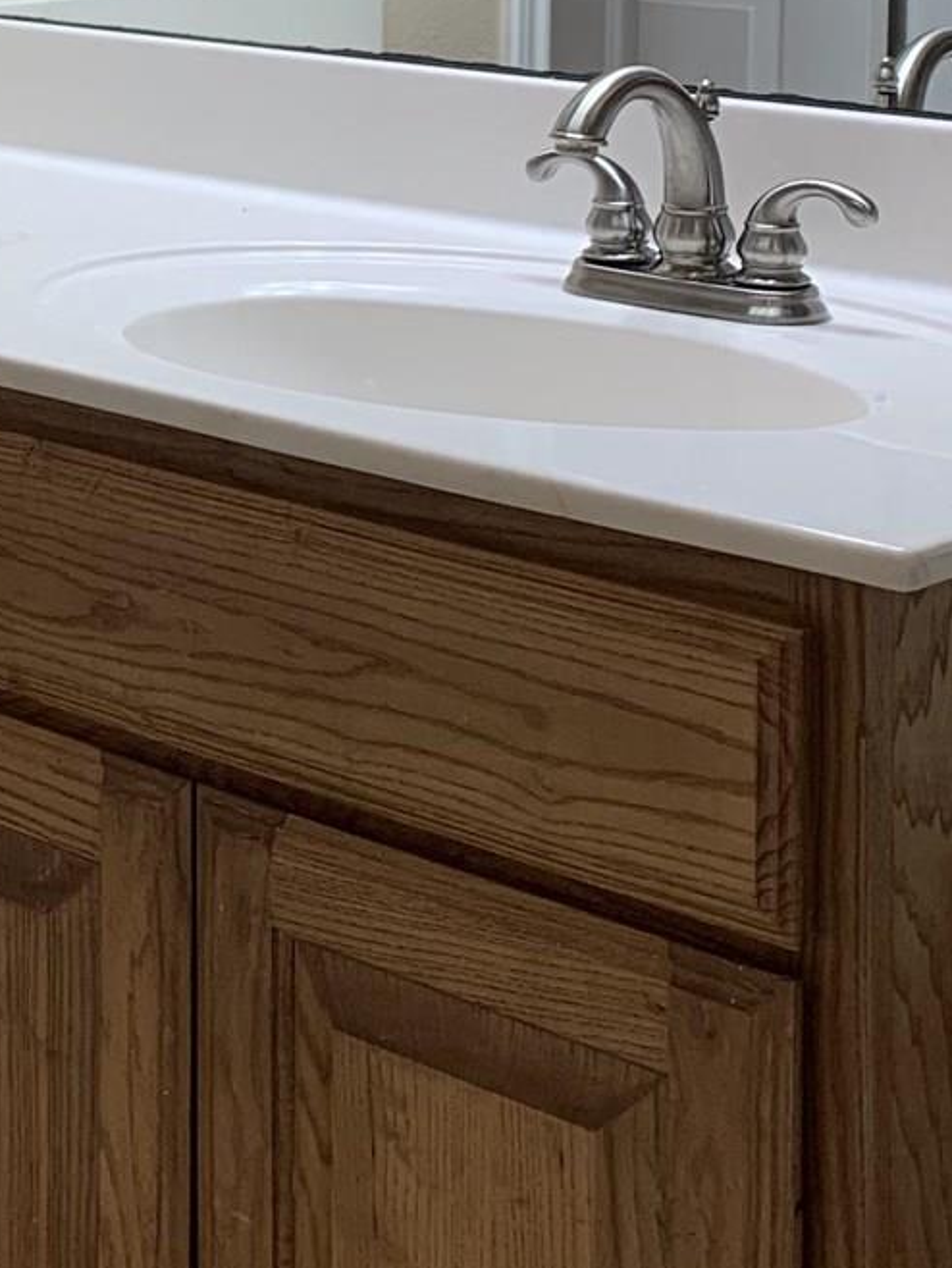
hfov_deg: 15.2
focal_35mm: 91
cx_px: -430
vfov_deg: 20.4
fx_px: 3335
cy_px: -168
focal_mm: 4.25
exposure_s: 1/121
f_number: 1.8
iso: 64
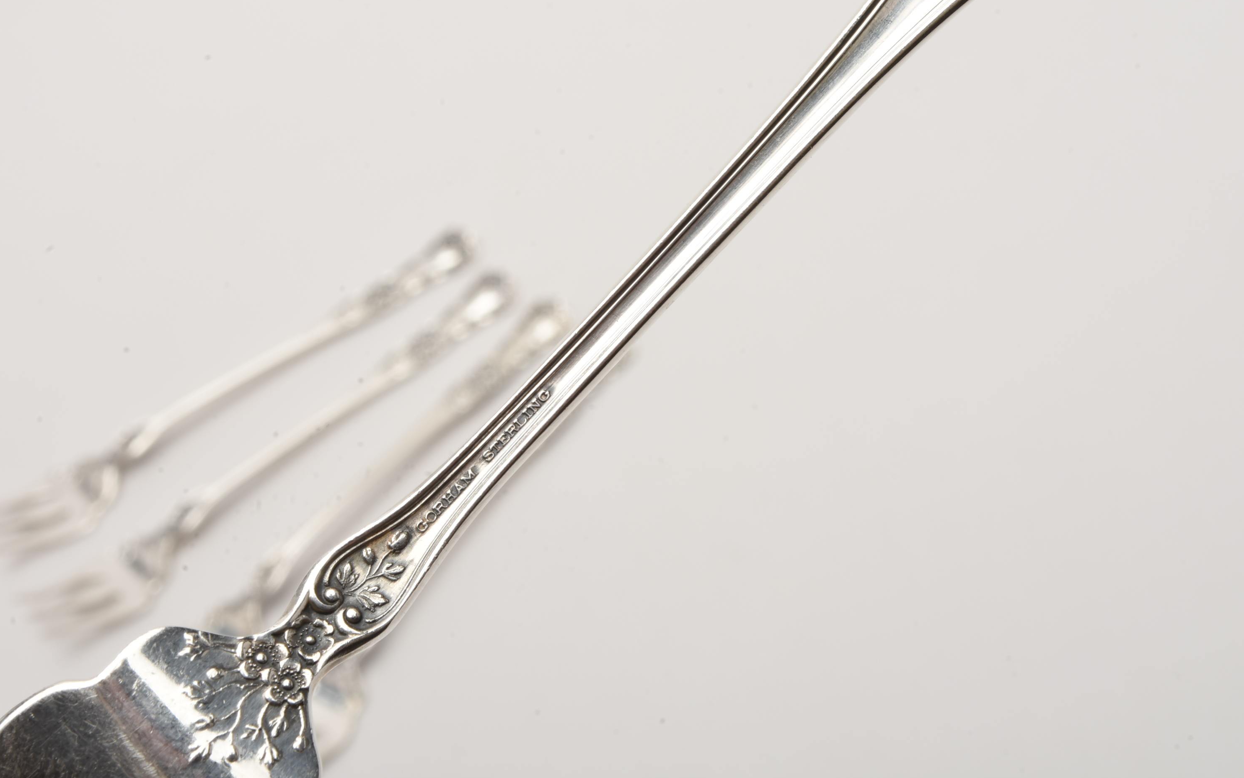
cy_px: 361
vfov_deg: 17.6
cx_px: 618
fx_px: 2509
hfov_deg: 27.8
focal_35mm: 74
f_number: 25
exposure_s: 1/125
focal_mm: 48
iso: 100
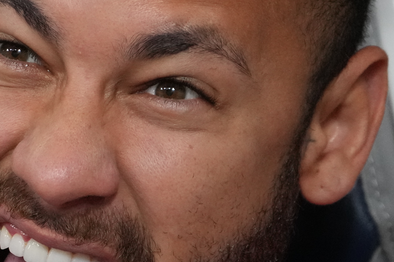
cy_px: 167
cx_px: 25
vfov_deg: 0.6
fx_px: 23615
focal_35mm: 2158
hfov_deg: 1.0
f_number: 6.3
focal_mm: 600
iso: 5000
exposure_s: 1/500
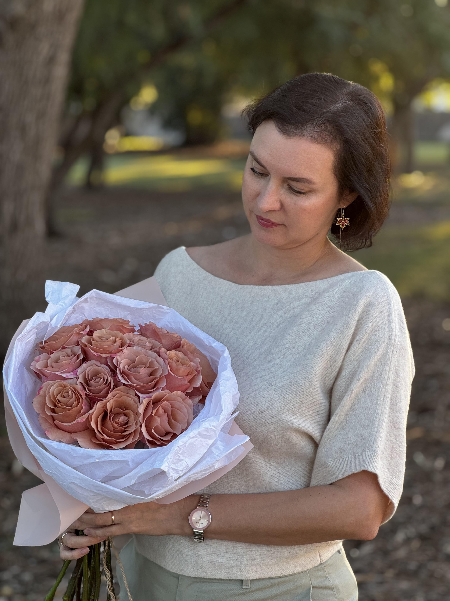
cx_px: 225
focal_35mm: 77
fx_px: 1335
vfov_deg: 25.3
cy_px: 300
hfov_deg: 19.1
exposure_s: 1/99
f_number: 2.8
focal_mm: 9
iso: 64
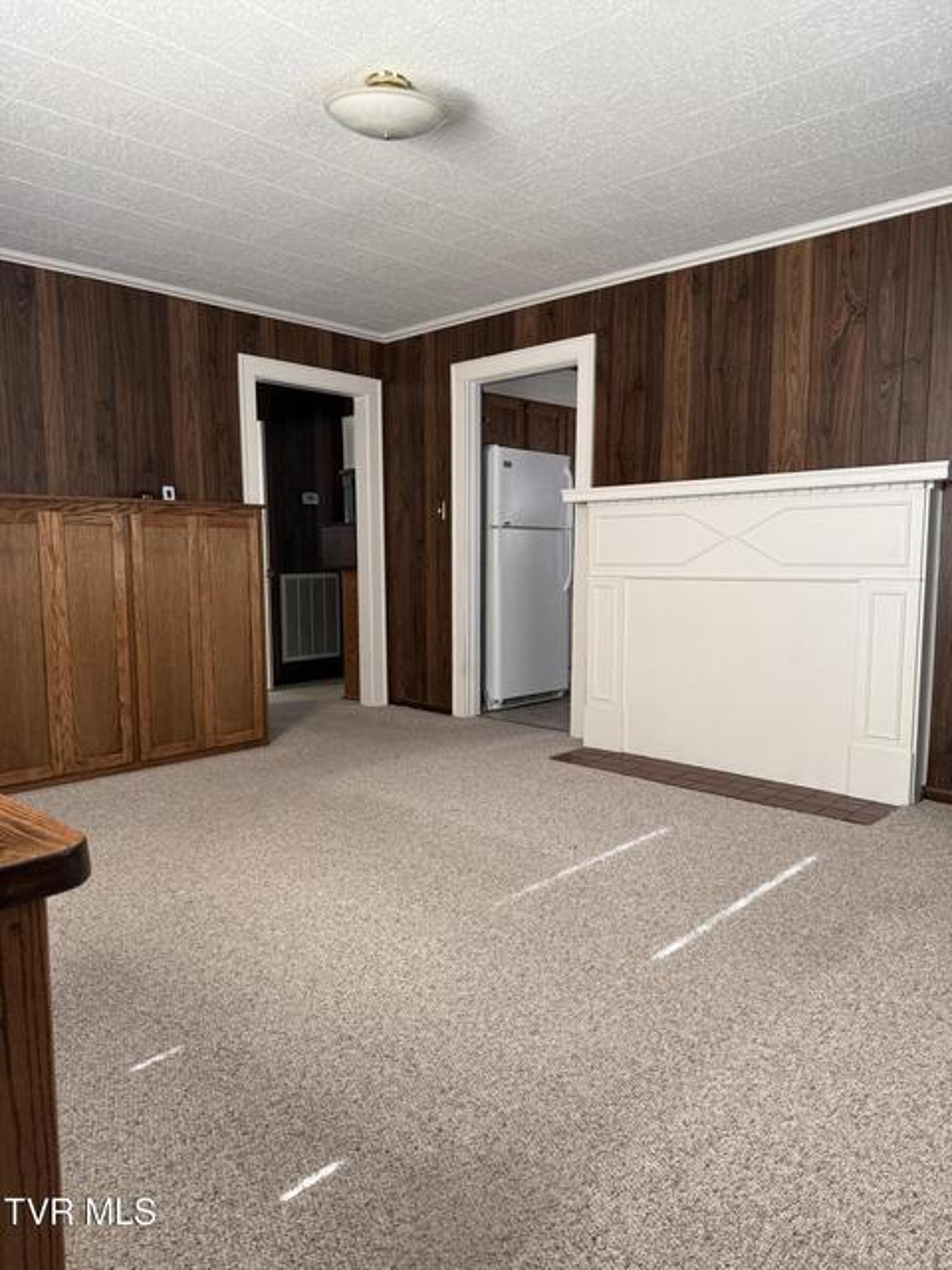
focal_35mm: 24
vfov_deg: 71.6
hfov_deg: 56.8
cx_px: 476
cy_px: 635
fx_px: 880
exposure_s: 1/64
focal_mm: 6.76
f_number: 1.78
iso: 200
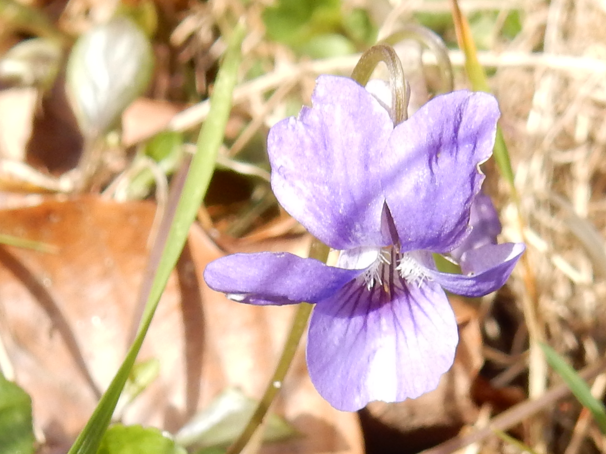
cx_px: 277
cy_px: 551
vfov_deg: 12.9
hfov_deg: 17.6
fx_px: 1961
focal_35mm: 112
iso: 125
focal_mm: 6.4
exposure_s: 1/200
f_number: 4
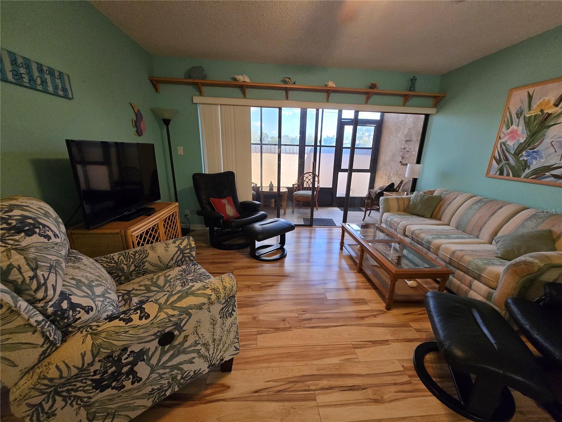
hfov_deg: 106.2
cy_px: 211
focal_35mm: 13
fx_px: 211
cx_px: 281
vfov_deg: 89.9
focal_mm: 1.7
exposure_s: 1/60
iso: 250
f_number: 2.2
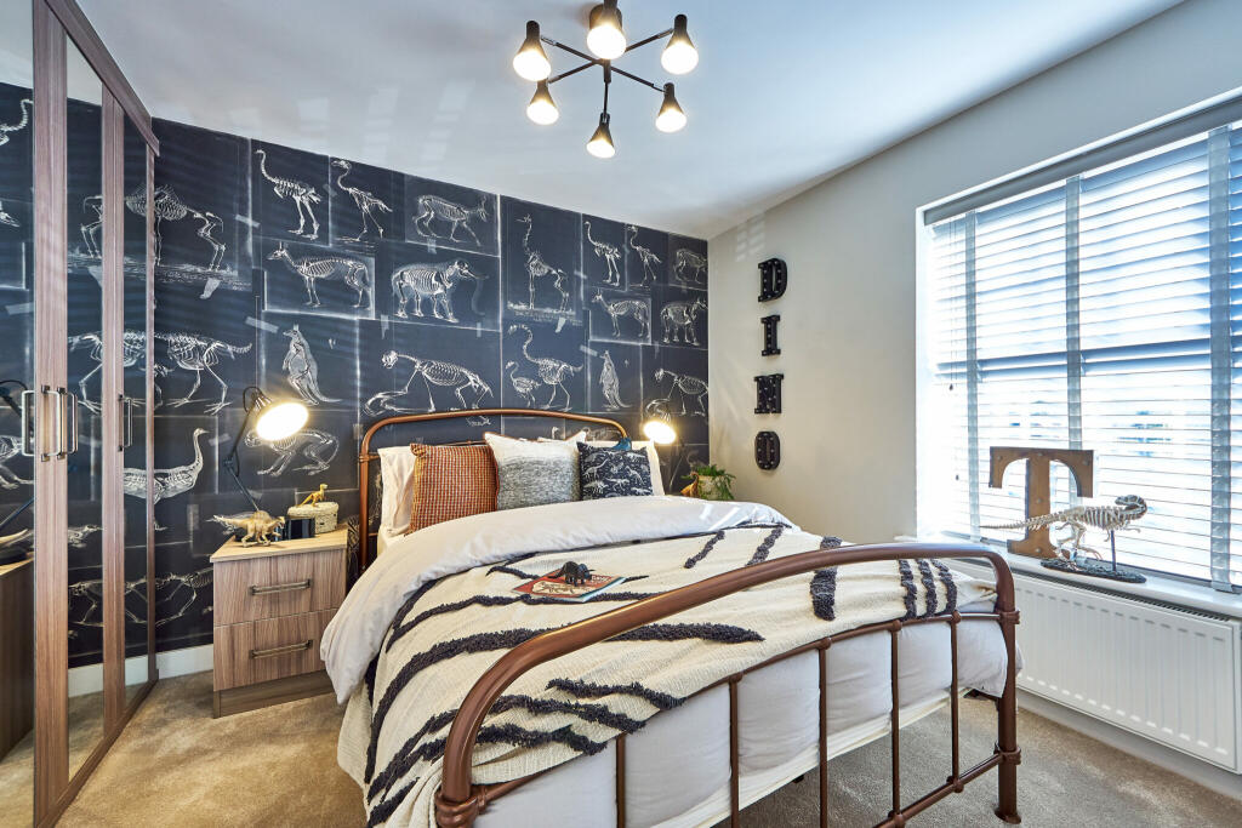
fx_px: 466
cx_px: 621
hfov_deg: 106.3
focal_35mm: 14
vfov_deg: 83.3
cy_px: 414
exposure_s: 1/8
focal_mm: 9
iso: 200
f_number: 8
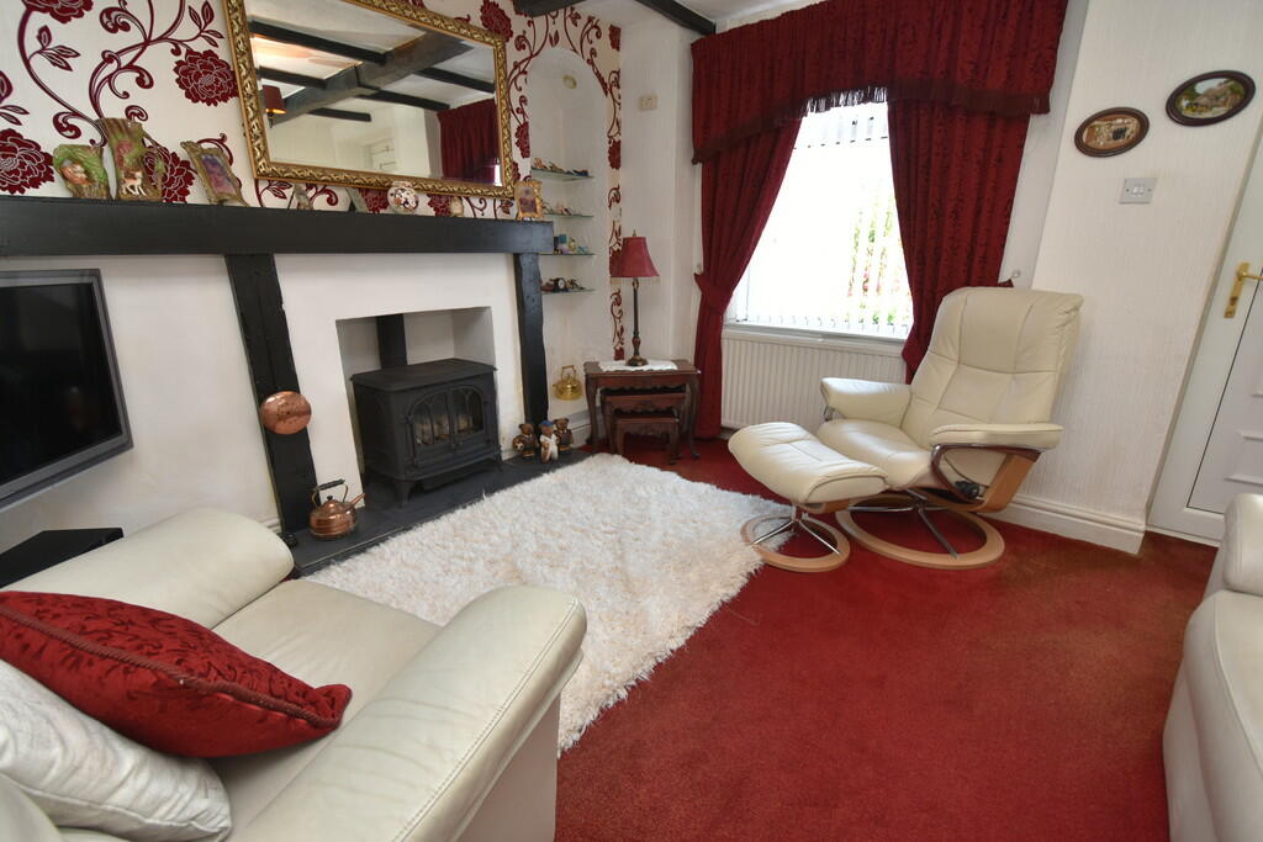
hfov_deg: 100.4
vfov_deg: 77.3
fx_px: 526
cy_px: 421
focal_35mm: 15
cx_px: 632
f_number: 4
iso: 360
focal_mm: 10
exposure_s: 1/60
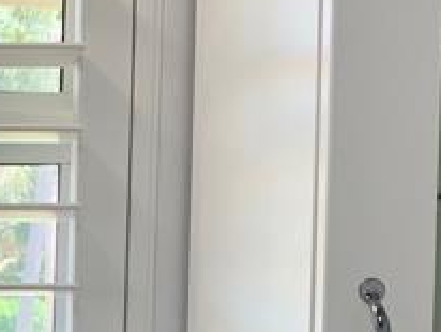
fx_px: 1645
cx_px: -304
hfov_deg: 13.9
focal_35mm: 129
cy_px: 422
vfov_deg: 11.2
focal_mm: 4.25
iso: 50
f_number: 1.8
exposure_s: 1/120
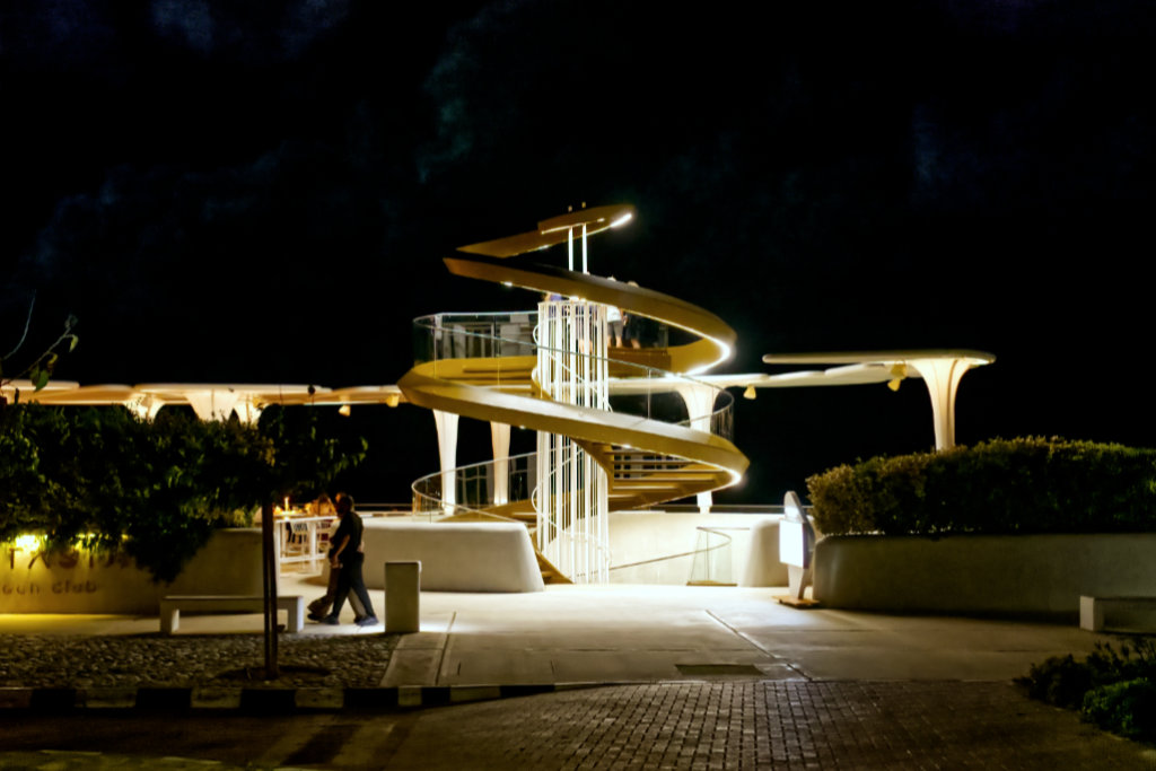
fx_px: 1445
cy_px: 386
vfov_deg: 29.9
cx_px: 578
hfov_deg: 43.6
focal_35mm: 45
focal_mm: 30
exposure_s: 1/60
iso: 6400
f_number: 2.8
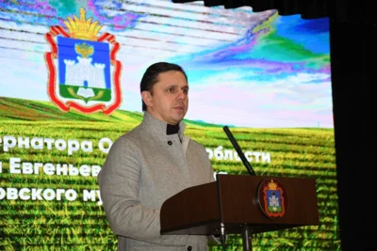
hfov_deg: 17.1
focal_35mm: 120
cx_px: 188
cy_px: 126
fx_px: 1257
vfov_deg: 11.4
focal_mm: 80
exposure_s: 1/320
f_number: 5.6
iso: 2000
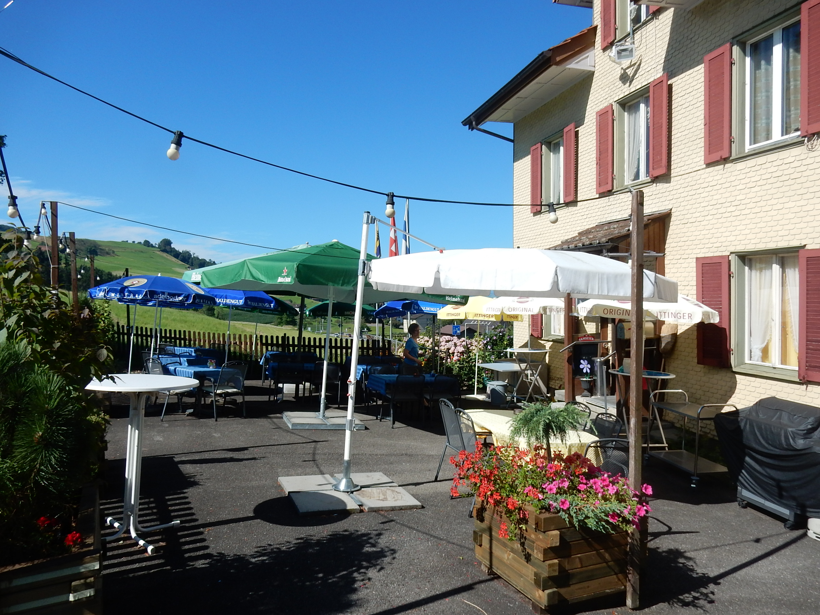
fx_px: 592
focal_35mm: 25
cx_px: 410
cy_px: 308
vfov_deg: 54.9
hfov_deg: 69.4
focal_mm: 4.5
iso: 125
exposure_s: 1/1600
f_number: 3.7
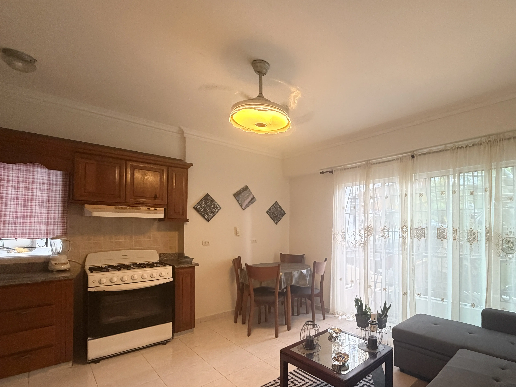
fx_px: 268
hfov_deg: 85.9
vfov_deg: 71.0
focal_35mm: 18
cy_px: 227
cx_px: 325
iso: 400
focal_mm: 2.22
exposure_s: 1/60
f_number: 2.2
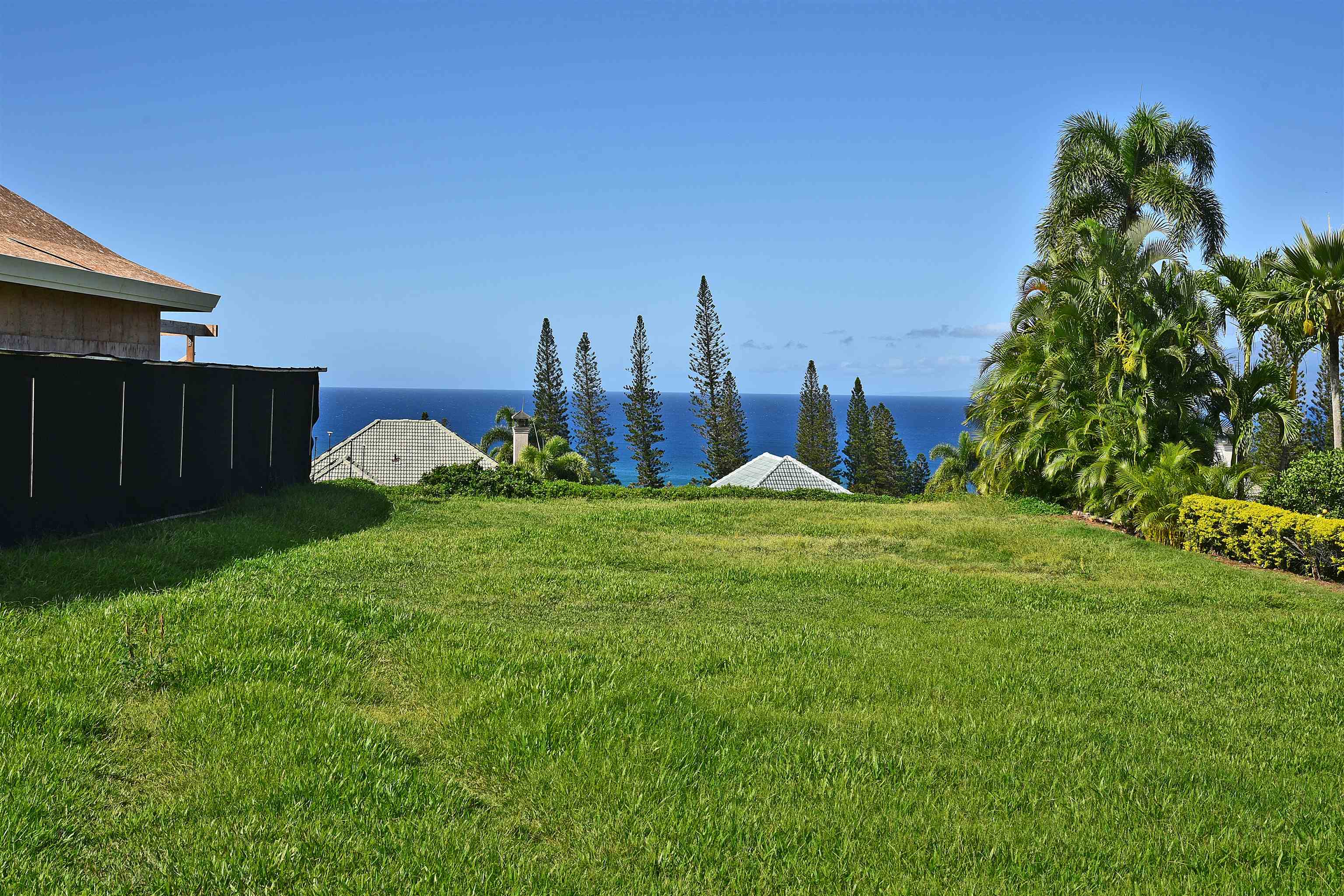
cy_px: 448
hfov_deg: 48.4
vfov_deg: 33.4
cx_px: 672
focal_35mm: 40
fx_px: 1494
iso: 100
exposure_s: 1/200
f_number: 13
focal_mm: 40
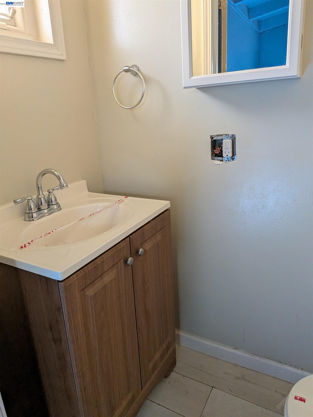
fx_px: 289
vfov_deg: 71.6
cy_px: 208
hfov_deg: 56.8
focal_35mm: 24
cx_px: 156
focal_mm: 4.53
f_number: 1.7
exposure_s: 1/121
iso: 899
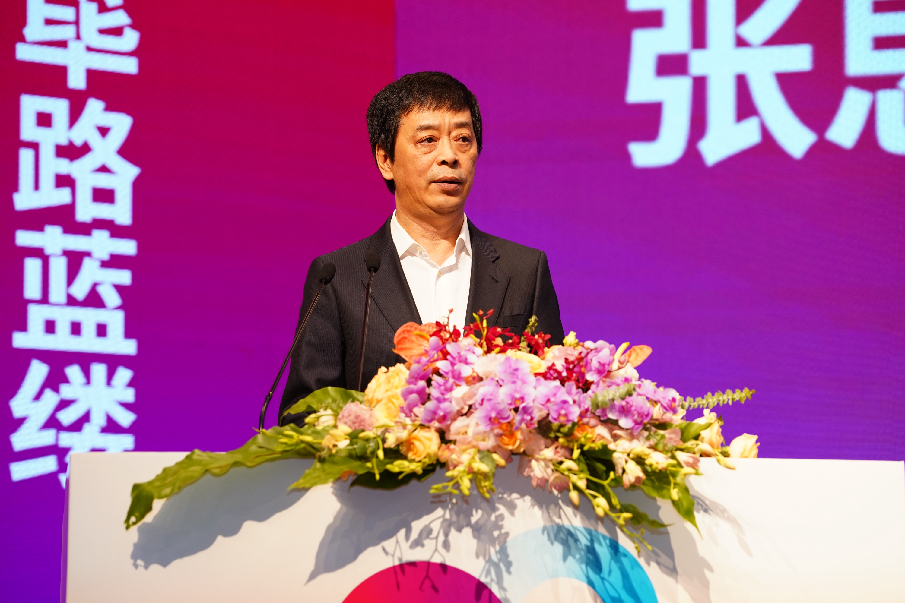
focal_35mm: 125
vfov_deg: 11.0
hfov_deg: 16.4
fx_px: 3142
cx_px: 452
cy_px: 302
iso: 1000
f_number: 5
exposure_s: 1/125
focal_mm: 125
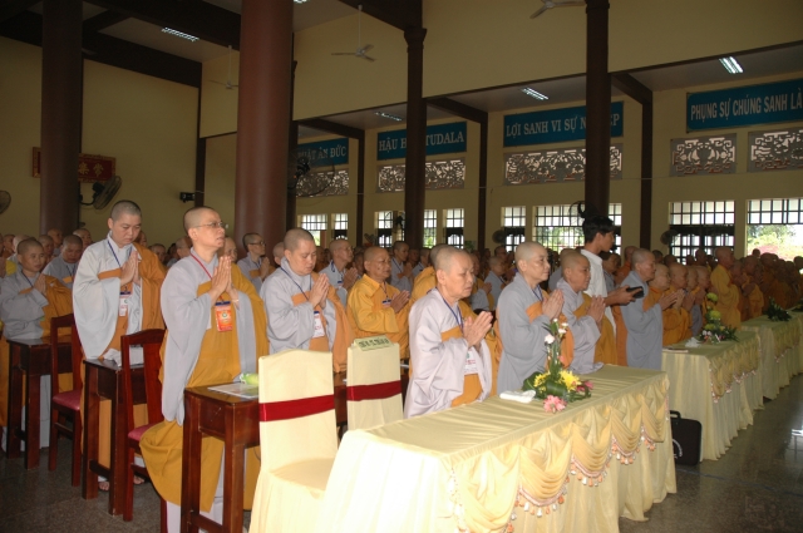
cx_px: 402
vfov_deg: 47.8
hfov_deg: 67.4
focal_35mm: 27
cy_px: 266
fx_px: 601
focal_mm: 18
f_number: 4
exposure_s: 1/60
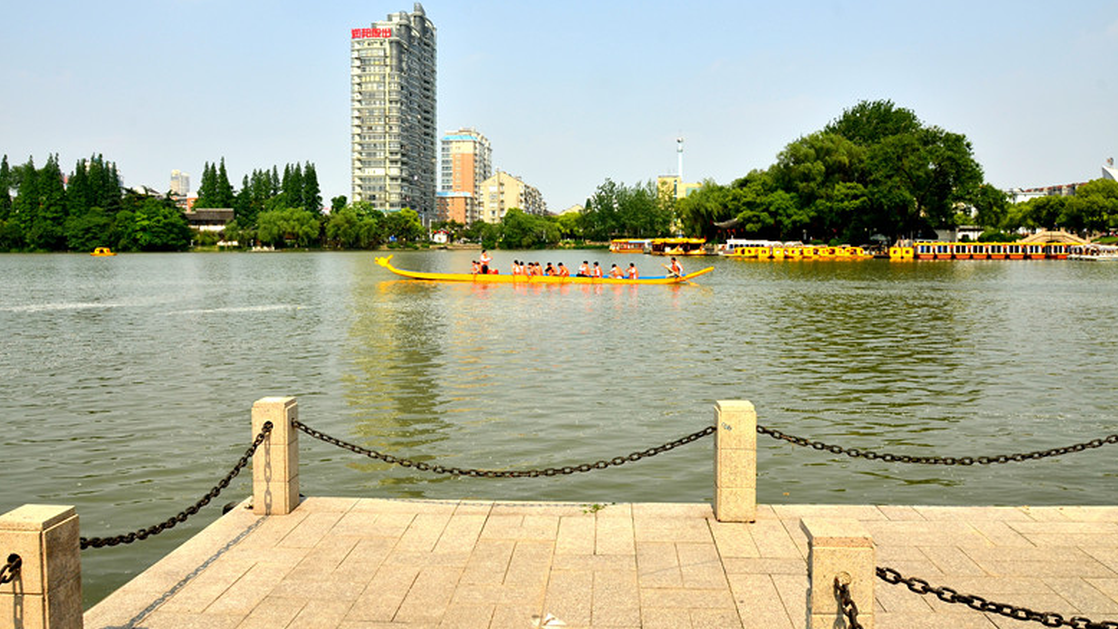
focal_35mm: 29
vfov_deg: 40.1
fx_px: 860
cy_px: 262
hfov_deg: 66.1
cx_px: 550
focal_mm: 18
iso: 100
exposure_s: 1/320
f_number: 9
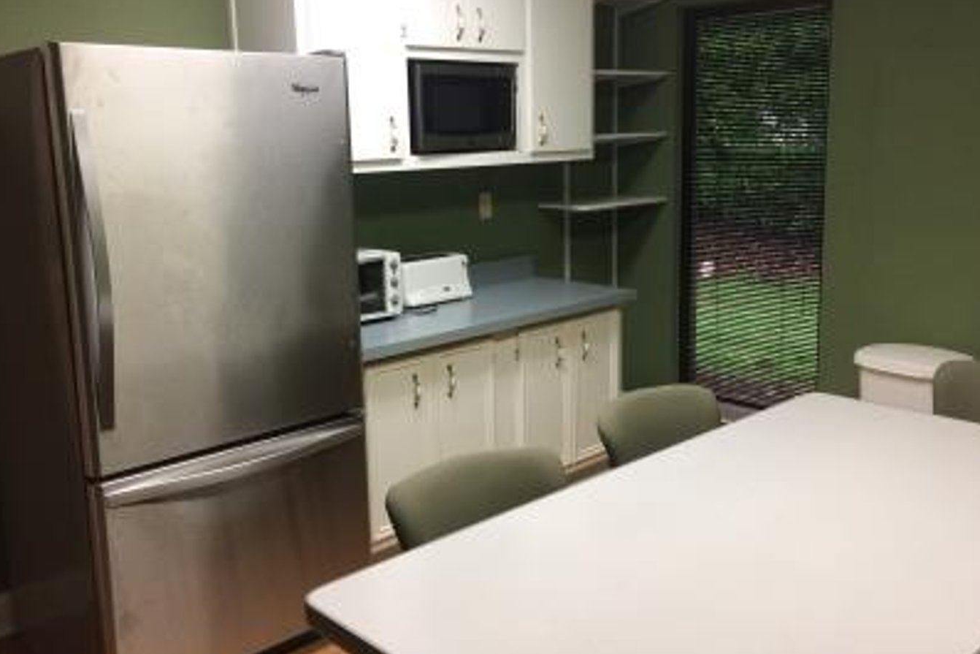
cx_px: 498
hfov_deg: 55.8
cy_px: 284
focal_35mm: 34
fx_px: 926
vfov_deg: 38.8
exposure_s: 1/30
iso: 64
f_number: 2.2
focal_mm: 4.15
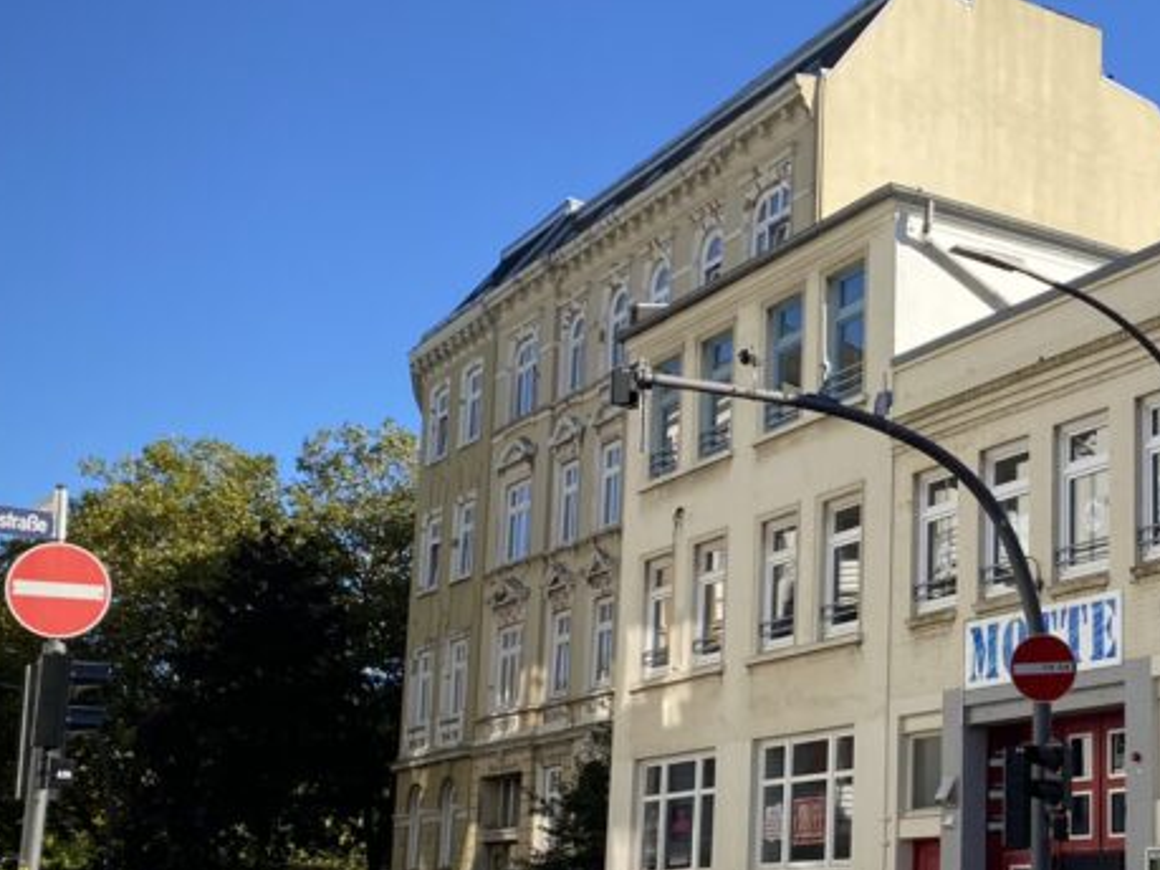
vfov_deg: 25.1
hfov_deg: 31.3
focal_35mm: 58
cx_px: 1097
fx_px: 1943
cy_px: 564
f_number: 1.8
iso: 32
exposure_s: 1/1464
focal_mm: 4.25
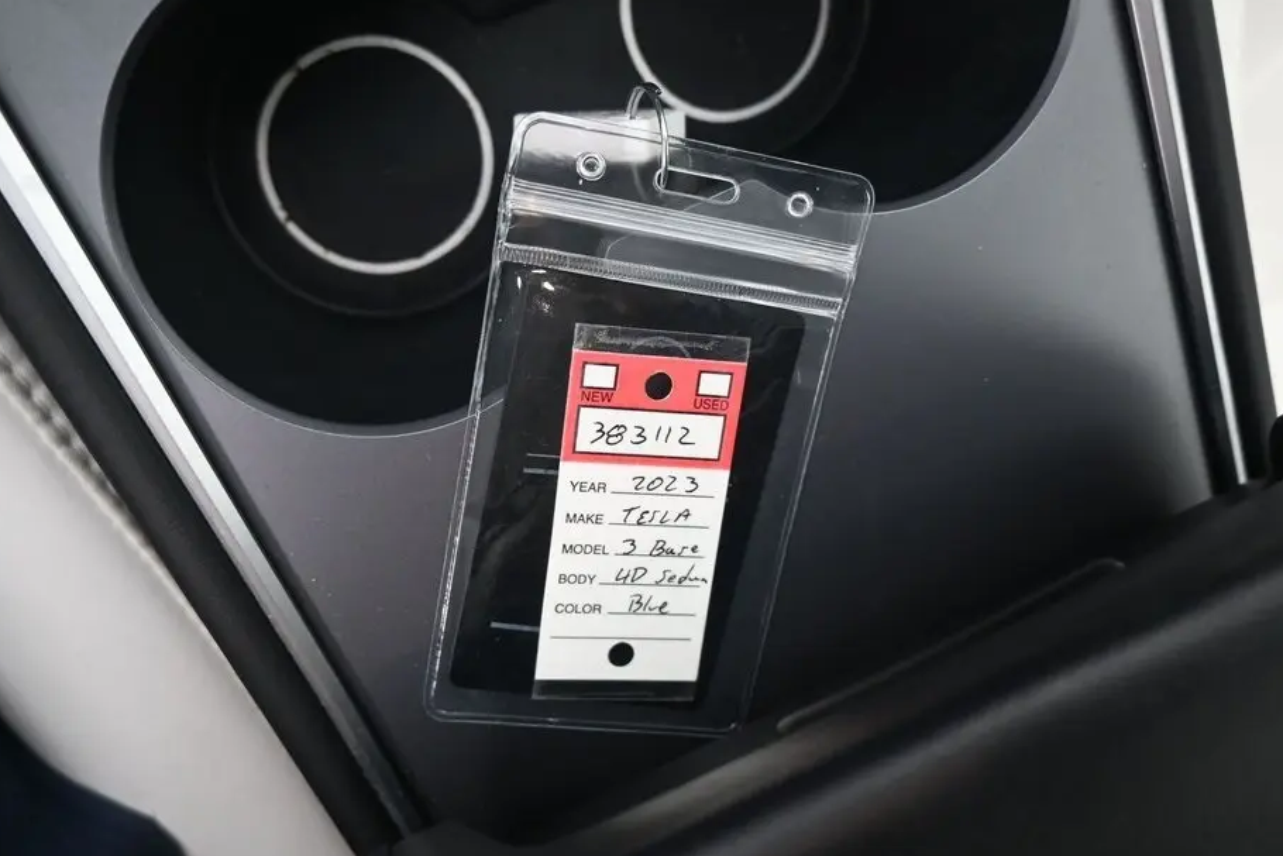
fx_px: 962
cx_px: 588
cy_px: 405
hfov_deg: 67.3
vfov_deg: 47.9
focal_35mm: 27
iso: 900
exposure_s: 1/125
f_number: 3.5
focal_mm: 16
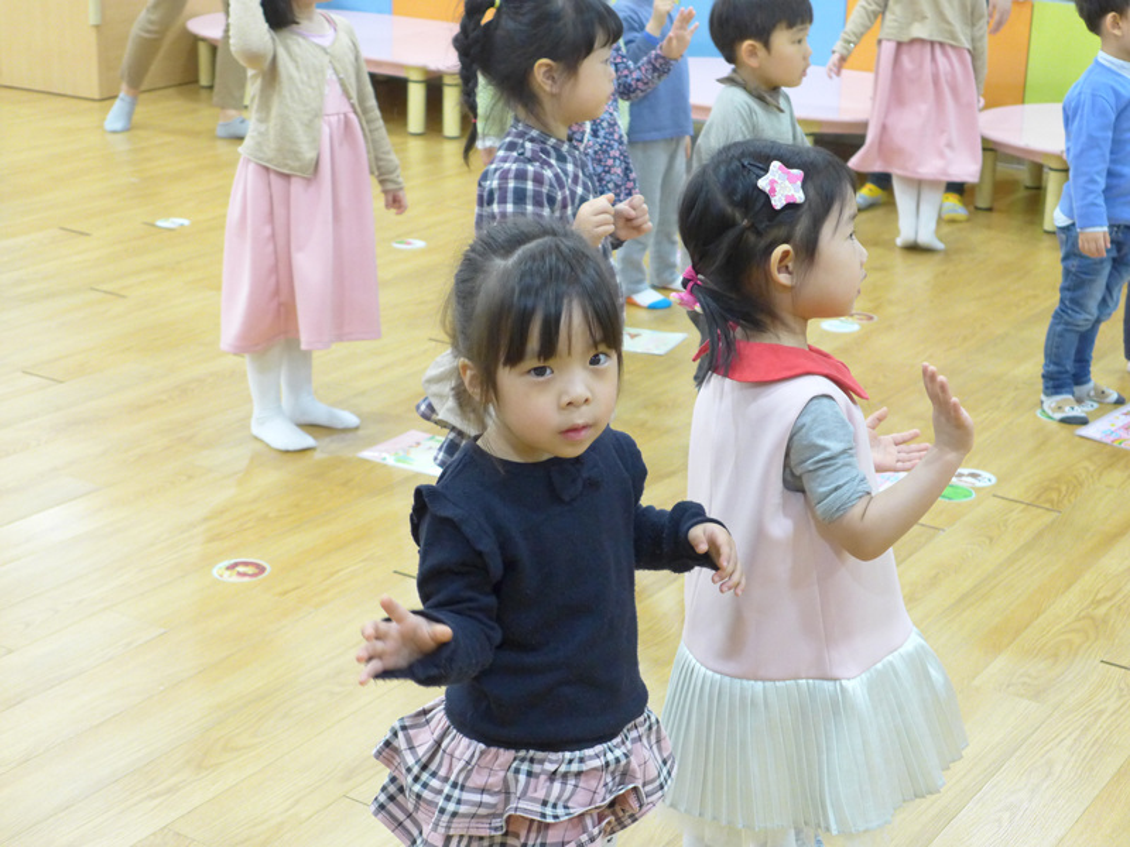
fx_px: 1959
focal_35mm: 60
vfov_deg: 24.4
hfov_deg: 32.2
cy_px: 424
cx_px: 565
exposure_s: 1/160
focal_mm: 11.8
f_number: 2
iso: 800
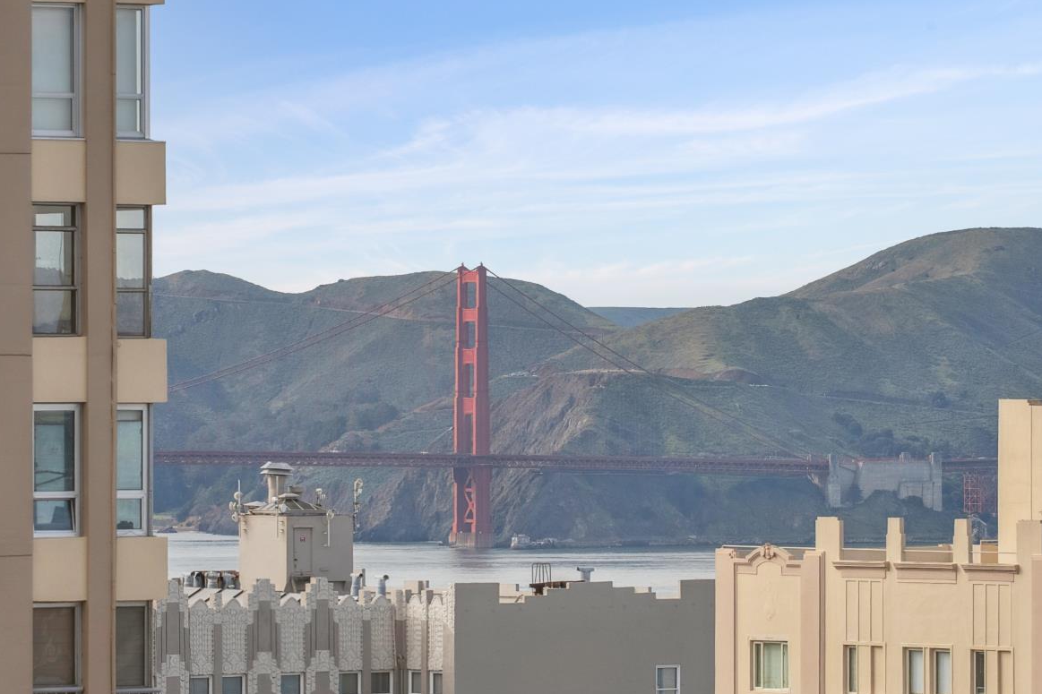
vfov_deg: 5.3
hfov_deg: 8.0
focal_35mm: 258
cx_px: 520
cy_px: 373
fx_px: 7466
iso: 640
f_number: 8
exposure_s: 1/1600
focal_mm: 200
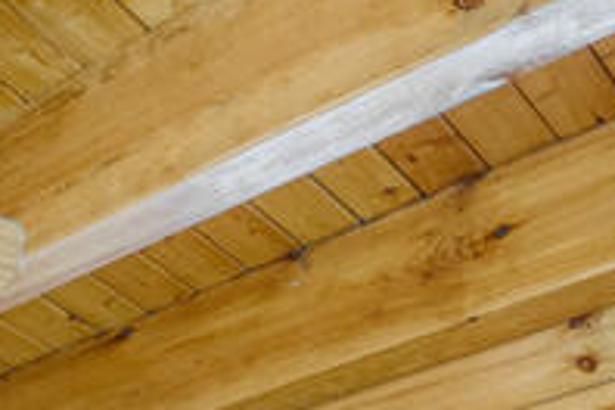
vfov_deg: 11.9
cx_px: -258
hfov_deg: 20.9
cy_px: 1081
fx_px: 1452
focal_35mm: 85
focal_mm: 14
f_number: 8
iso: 200
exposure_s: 1/10
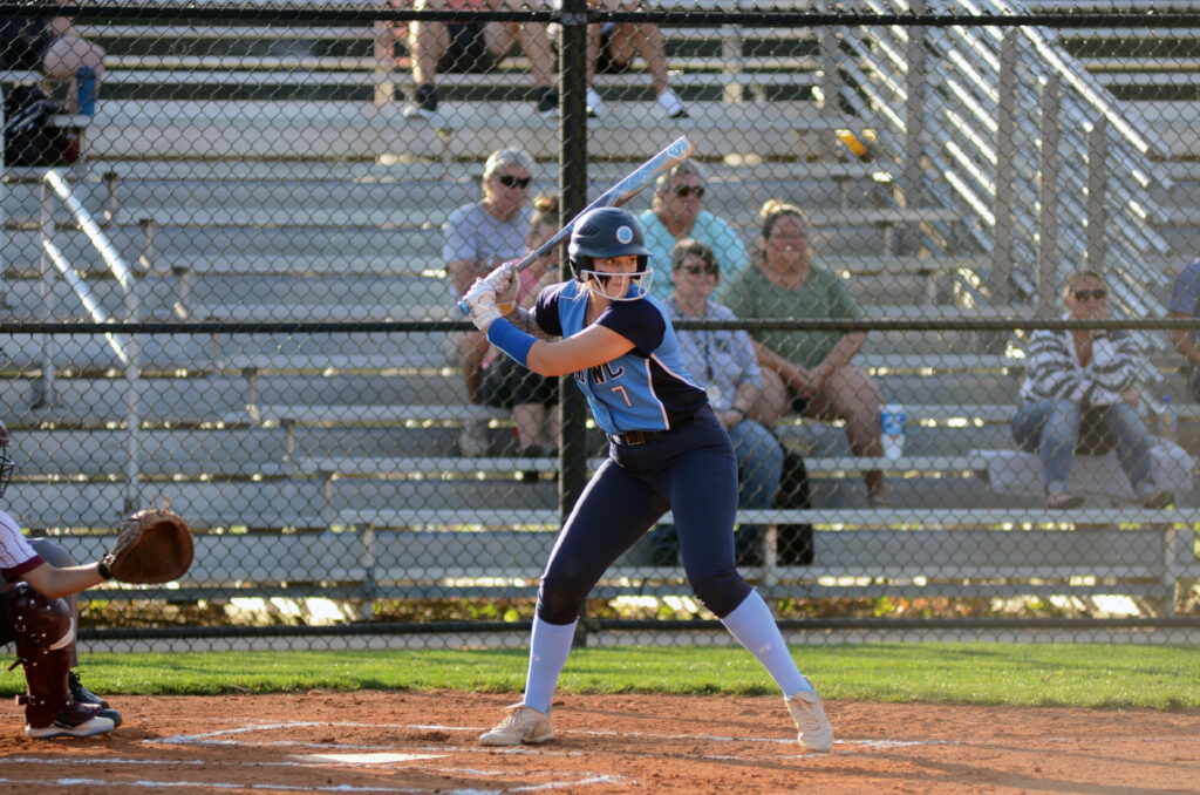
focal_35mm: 278
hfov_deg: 7.4
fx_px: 9230
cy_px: 398
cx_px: 600
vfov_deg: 4.9
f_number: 2.8
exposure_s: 1/400
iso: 100
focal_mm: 185
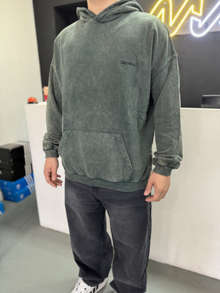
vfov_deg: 71.6
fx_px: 203
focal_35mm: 24
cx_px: 110
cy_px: 146
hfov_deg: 56.8
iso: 250
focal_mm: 6.76
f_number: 1.78
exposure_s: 1/50
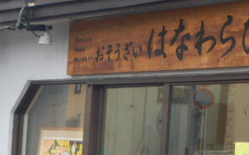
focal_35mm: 216
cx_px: 173
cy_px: 35
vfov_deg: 6.1
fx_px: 1464
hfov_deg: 9.7
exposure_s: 1/100
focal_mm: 17.1
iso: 250
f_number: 5.3
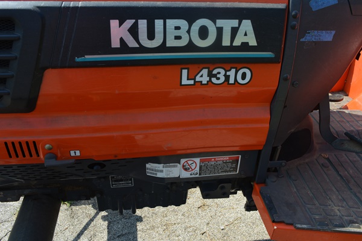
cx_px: 181
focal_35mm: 33
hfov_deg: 57.2
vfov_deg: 40.0
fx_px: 332
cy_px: 120
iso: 200
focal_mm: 22
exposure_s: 1/250
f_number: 8
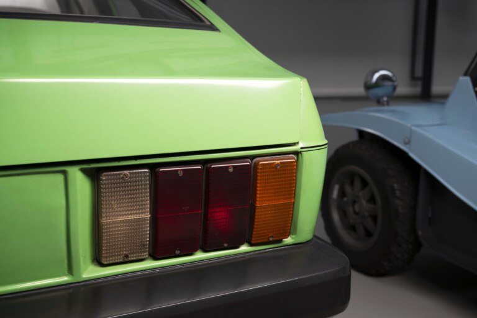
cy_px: 159
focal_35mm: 42
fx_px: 556
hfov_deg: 46.4
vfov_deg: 31.9
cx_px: 238
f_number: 5.6
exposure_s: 1/30
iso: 250
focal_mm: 42
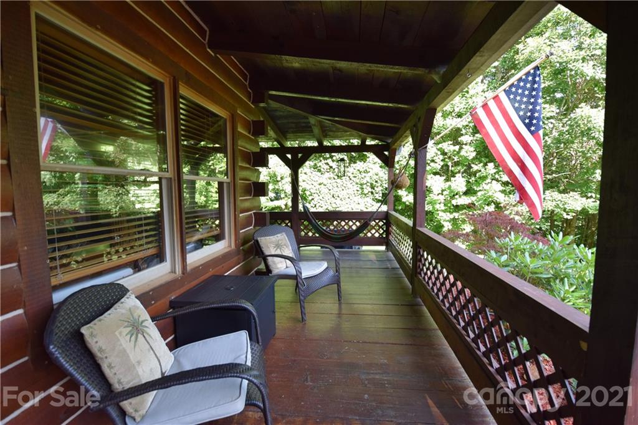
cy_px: 212
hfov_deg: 100.4
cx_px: 319
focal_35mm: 15
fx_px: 266
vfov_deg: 77.3
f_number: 5
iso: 400
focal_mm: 10
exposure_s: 1/100
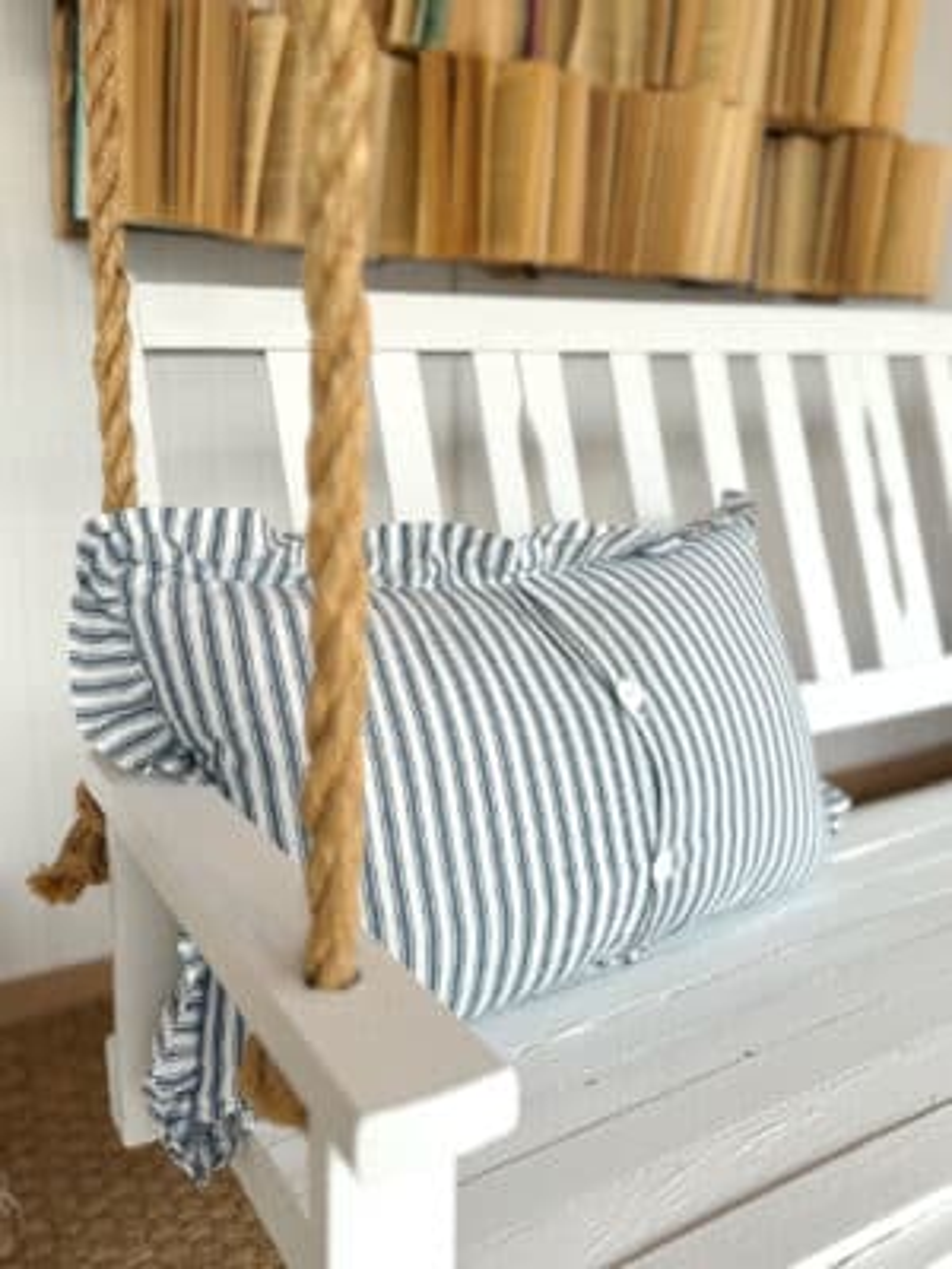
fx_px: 880
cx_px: 476
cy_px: 634
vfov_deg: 71.6
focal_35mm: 24
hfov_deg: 56.8
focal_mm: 6.76
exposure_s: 1/161
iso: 64
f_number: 1.78
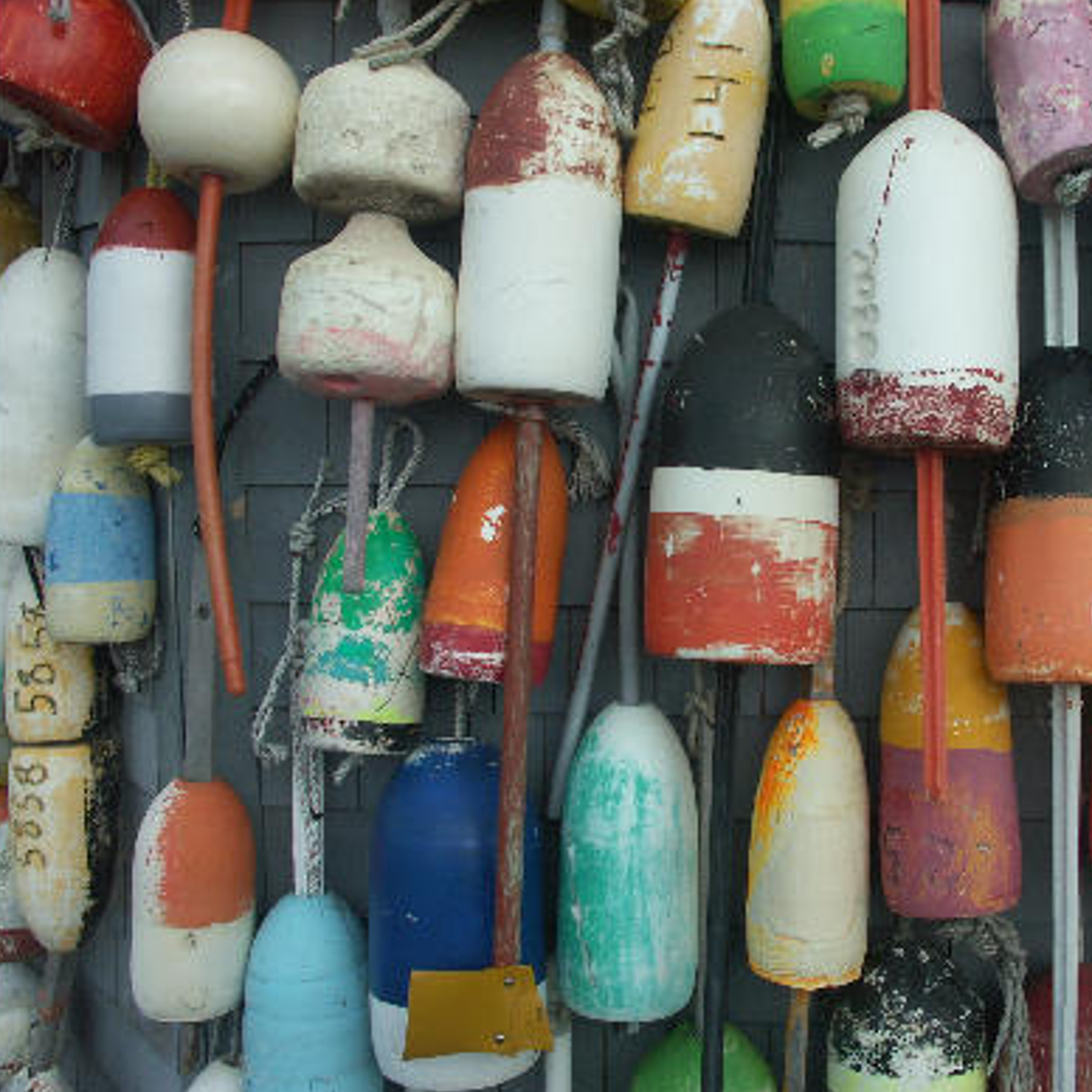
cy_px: 535
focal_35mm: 34
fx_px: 1213
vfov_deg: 48.4
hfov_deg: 47.6
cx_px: 736
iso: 100
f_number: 7.1
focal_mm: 7.21
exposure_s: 1/400
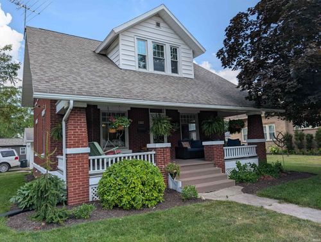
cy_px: 121
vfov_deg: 56.9
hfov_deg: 71.5
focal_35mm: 24
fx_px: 223
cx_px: 160
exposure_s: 1/940
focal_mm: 6.9
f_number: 1.68
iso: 20
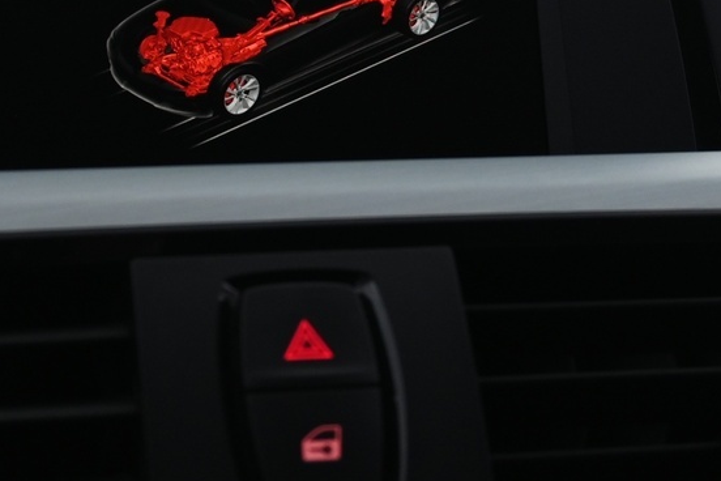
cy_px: -35
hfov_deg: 21.9
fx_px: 1852
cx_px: 239
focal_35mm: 92
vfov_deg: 14.5
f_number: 4
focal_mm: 21
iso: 500
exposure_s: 1/30
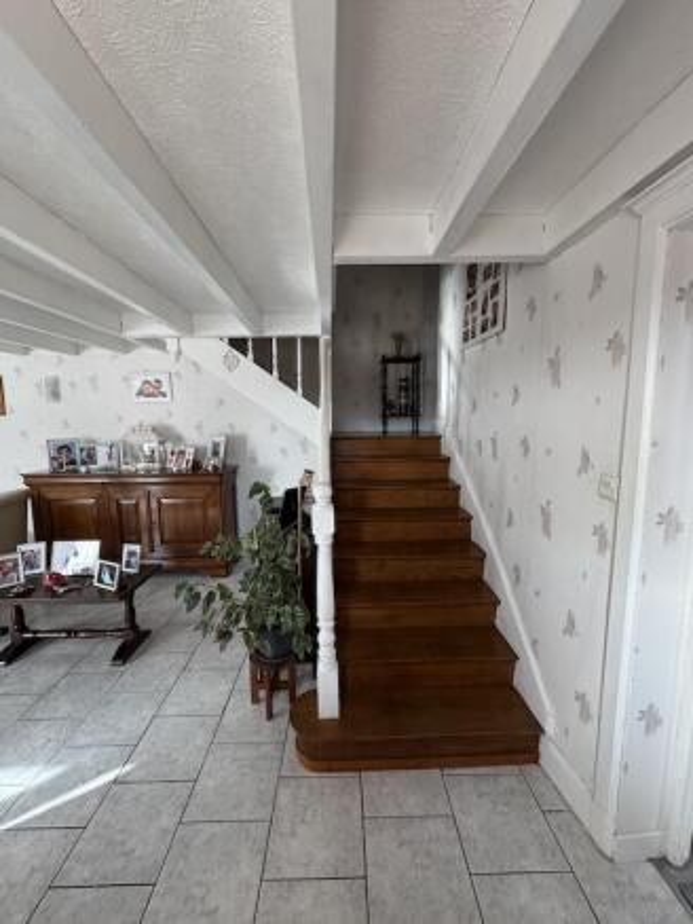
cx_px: 346
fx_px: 374
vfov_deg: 102.0
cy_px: 462
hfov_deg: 85.7
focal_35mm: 14
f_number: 2.2
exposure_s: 1/87
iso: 320
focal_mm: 2.22
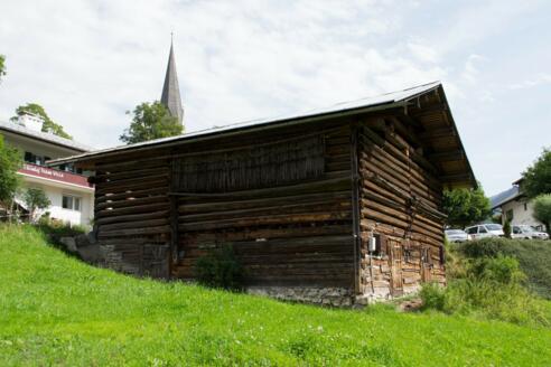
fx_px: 551
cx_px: 276
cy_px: 184
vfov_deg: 36.9
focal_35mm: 36
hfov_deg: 53.1
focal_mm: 24
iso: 100
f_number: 7.1
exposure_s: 1/200
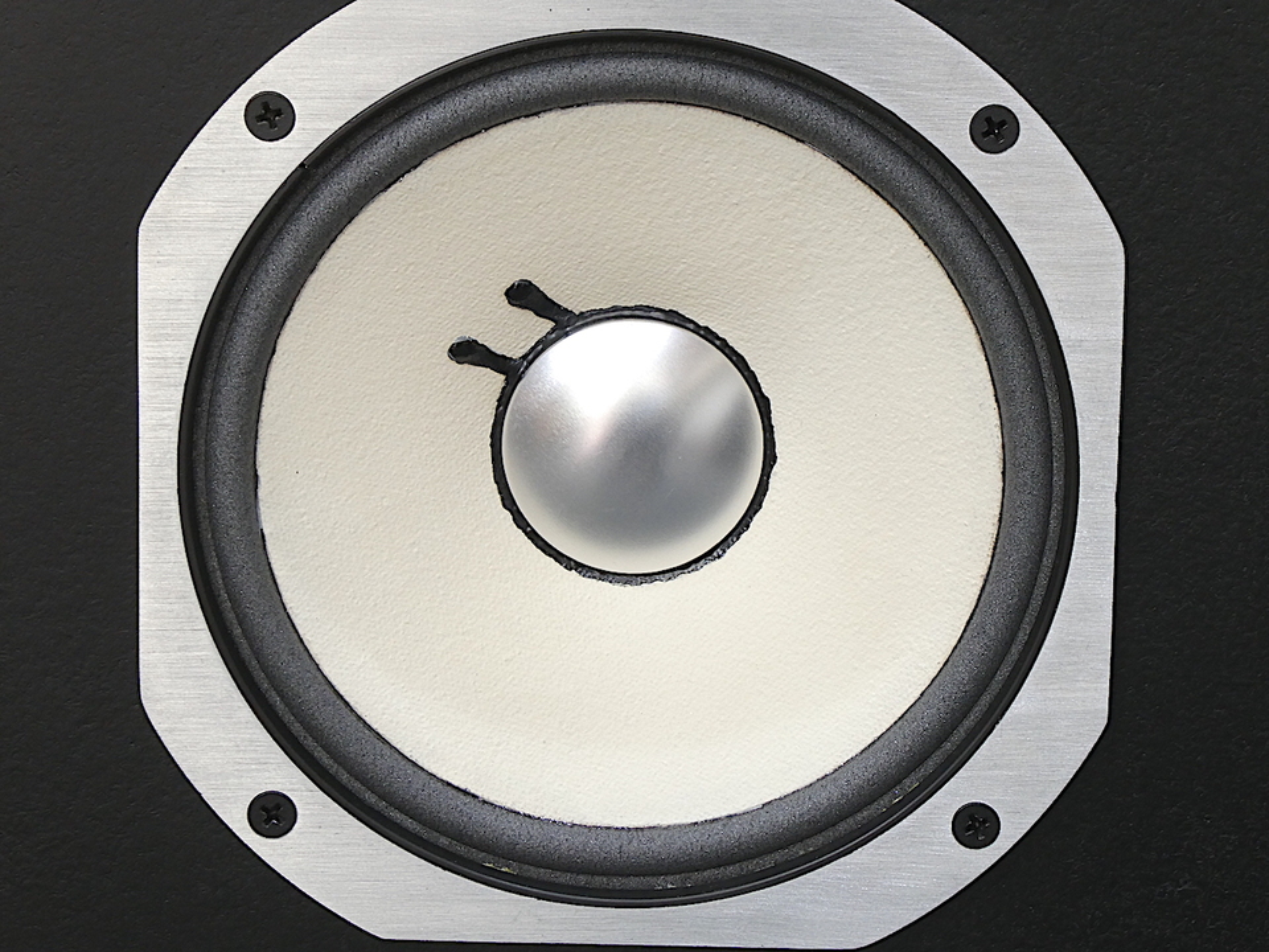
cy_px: 476
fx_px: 4949
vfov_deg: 11.0
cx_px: 634
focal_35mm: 135
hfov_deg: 14.6
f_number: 5.3
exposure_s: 1/8
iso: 200
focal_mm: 24.2
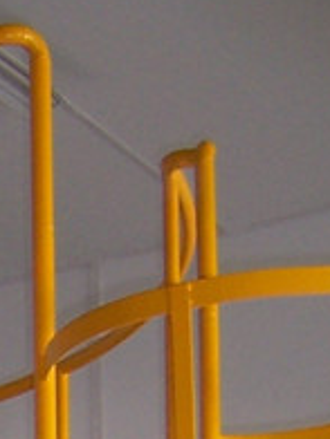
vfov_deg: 9.1
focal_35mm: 196
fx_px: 2491
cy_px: 1055
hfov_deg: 7.2
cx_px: -395
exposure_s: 1/60
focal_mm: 6.2
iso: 80
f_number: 2.8
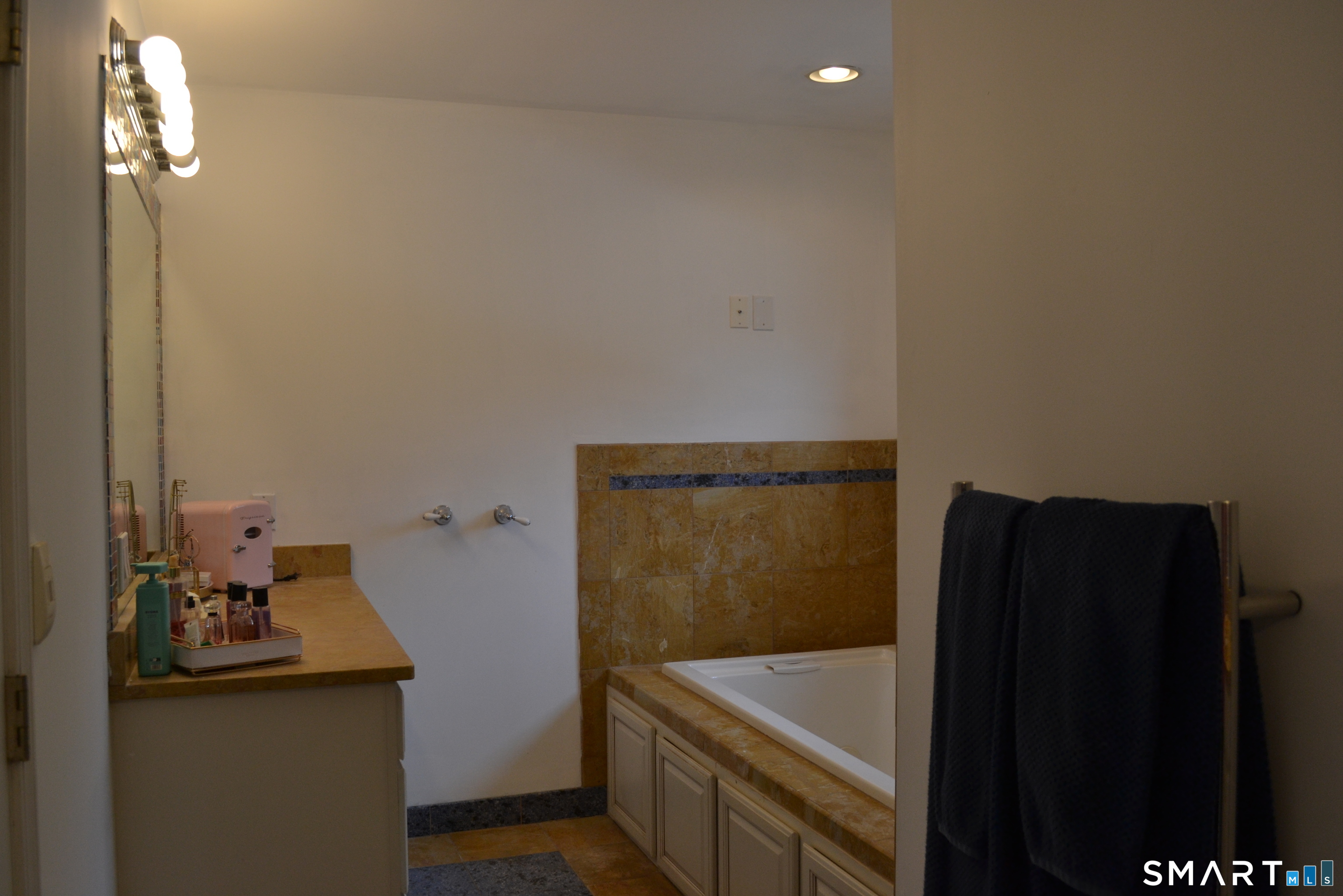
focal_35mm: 30
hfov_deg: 61.9
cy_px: 448
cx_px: 672
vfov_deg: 43.6
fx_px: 1119
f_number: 5.6
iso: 400
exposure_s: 1/125
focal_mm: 20
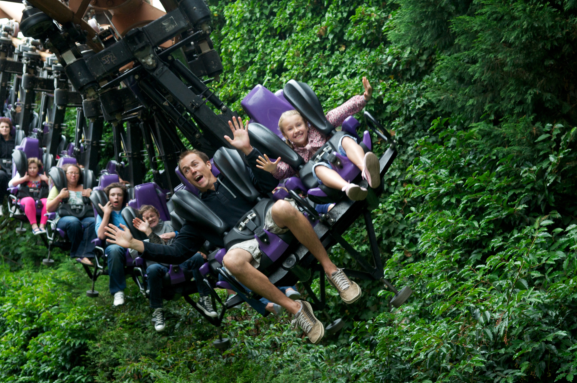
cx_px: 296
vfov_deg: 21.5
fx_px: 1009
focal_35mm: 63
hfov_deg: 31.9
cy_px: 201
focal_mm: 38
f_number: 3.2
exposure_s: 1/400
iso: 400
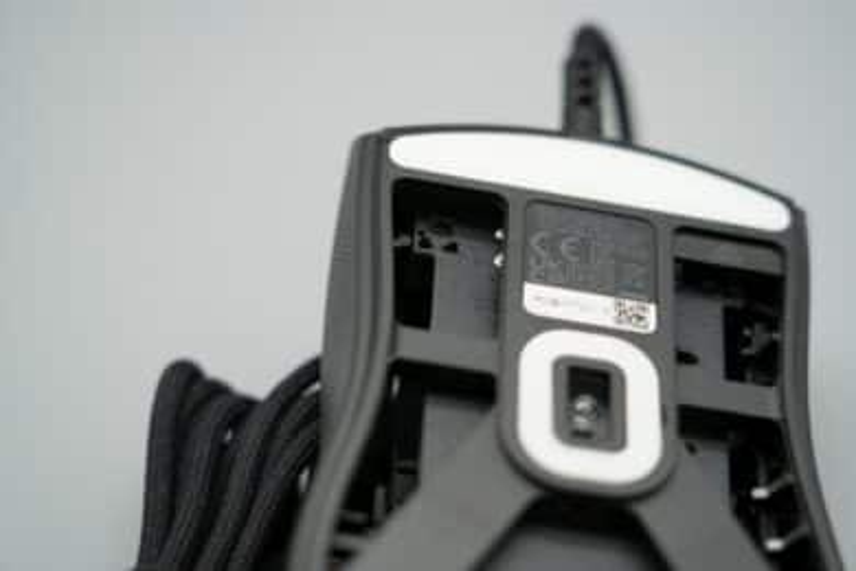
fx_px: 2496
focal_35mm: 105
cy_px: 286
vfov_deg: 13.0
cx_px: 428
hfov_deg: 19.5
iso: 400
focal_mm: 105
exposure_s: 1/125
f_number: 5.6
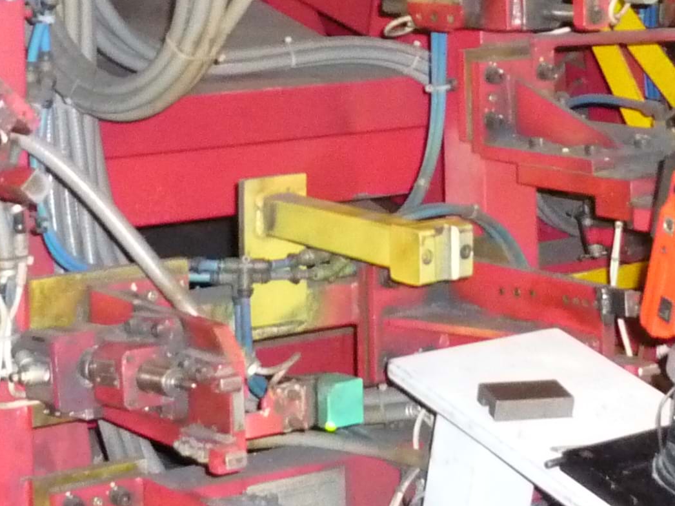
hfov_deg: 19.1
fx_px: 2008
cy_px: -154
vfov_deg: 13.8
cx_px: 418
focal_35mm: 103
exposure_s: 1/30
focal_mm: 5.5
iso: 640
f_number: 2.8
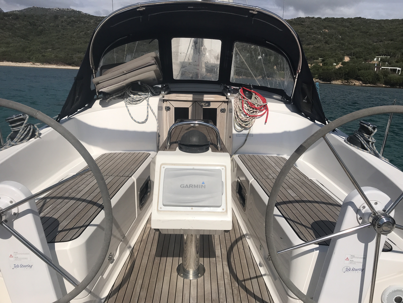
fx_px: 326
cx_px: 202
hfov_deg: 63.4
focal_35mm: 28
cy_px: 152
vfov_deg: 49.7
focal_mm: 3.99
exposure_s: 1/8772
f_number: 1.8
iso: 25
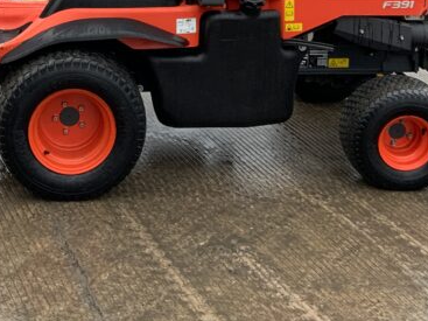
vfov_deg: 17.2
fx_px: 1001
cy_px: -88
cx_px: 98
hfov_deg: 23.8
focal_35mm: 81
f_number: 1.8
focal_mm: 3
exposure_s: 1/122
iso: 40
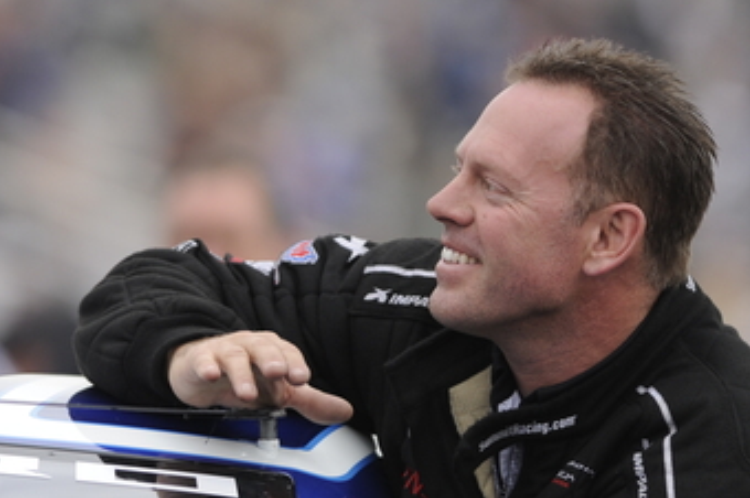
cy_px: 297
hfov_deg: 2.1
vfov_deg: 1.4
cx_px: 210
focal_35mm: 961
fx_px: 20001
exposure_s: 1/1000
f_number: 4
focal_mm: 420
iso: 500
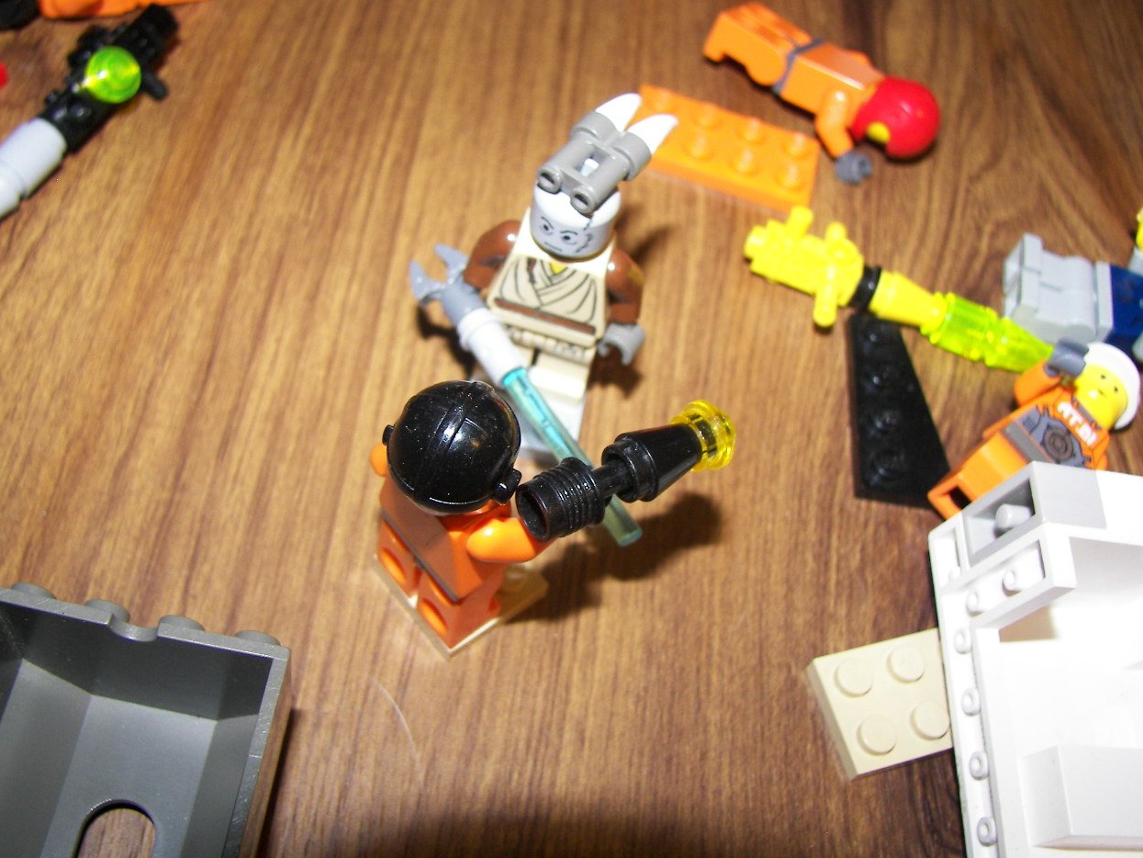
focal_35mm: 37
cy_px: 424
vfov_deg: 38.7
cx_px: 572
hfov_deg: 50.1
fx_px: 1222
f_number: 2.8
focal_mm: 6
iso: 100
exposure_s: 1/30
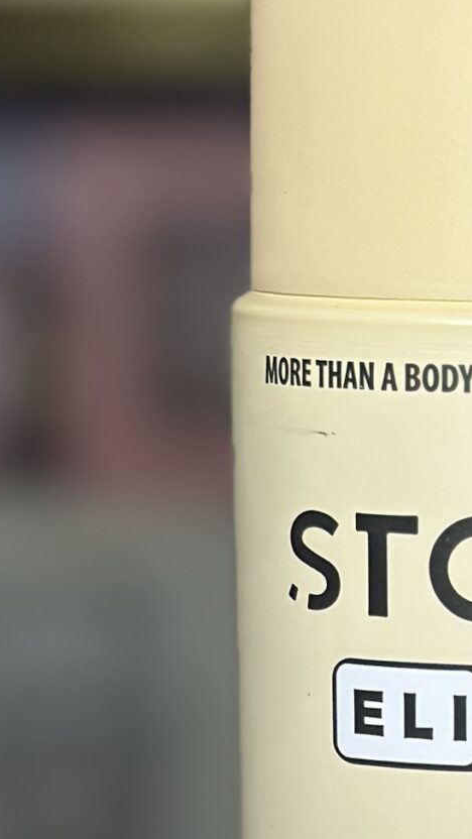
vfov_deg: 13.2
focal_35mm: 161
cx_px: 620
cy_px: 825
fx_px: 3582
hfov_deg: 7.5
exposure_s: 1/100
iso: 100
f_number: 1.78
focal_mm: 6.86
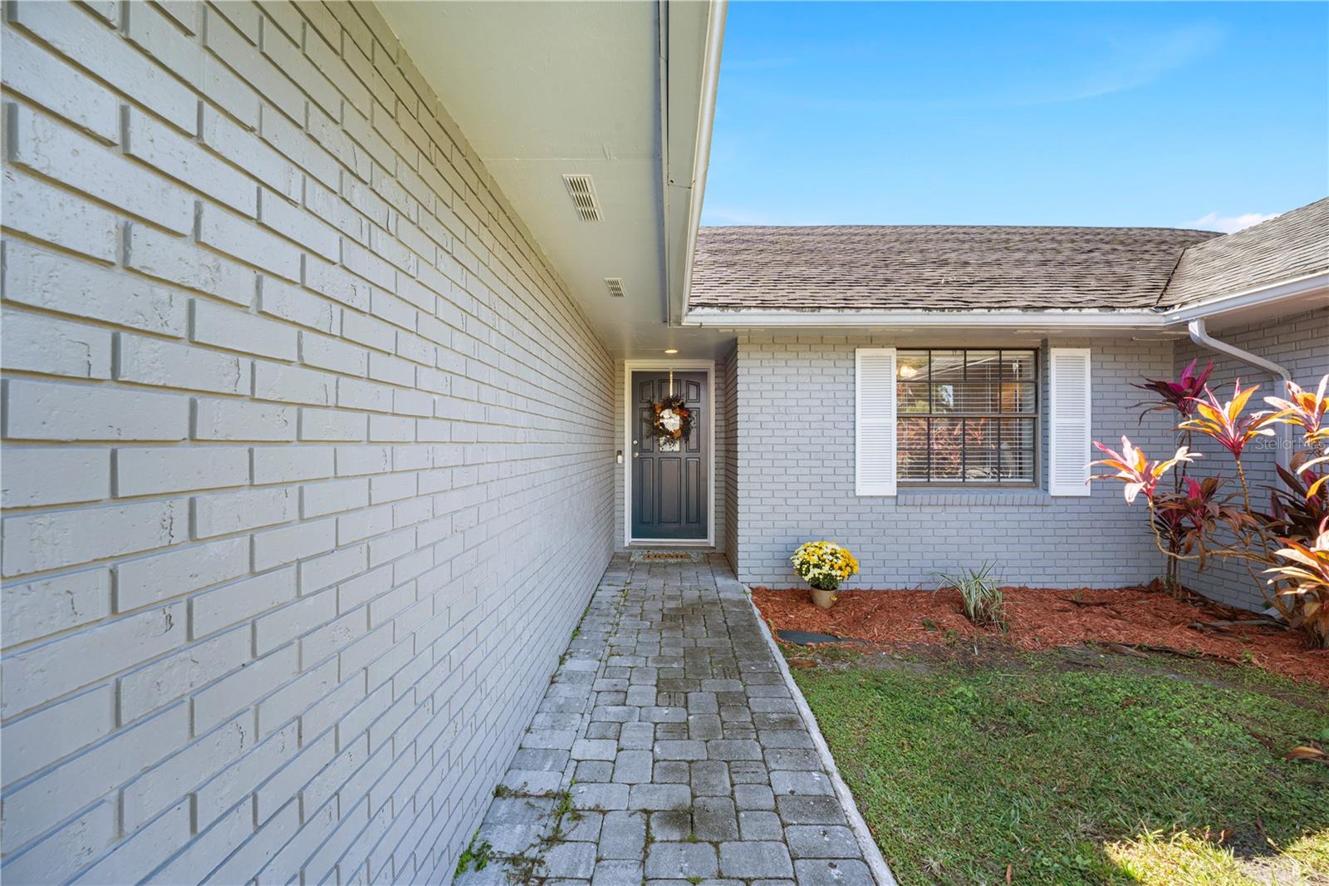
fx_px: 517
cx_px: 664
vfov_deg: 81.2
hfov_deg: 104.3
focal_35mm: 14
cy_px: 443
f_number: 9
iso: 100
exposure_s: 1/5
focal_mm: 14
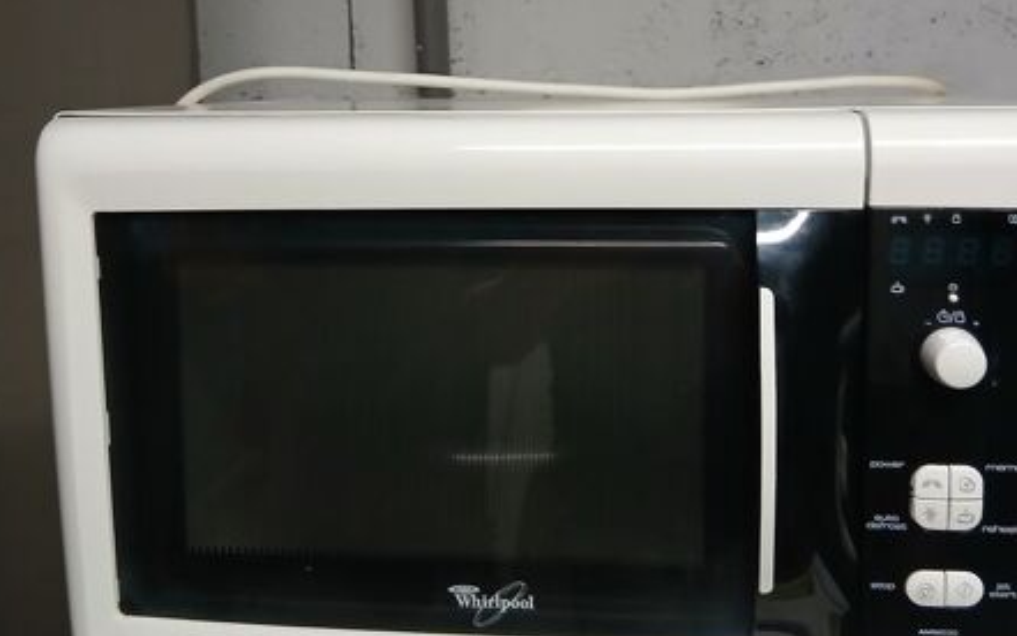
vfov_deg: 31.8
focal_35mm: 40
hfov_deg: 49.2
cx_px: 540
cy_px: 214
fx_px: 1109
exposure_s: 1/50
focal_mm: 3.98
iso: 320
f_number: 1.8
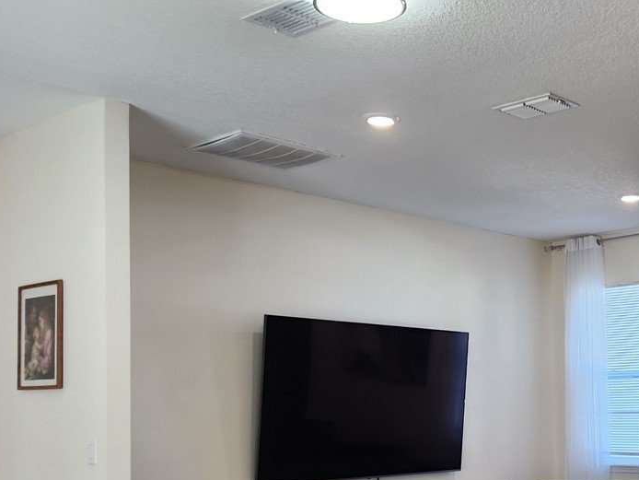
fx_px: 979
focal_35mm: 53
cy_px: 390
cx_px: 519
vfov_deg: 27.0
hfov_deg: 34.9
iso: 100
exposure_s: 1/120
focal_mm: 5.4
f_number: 1.8
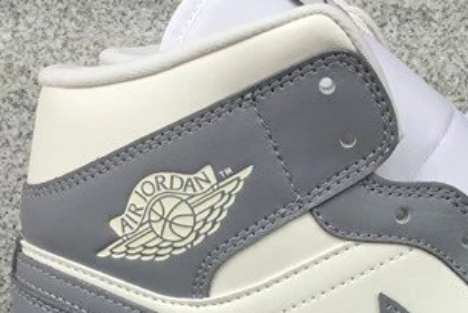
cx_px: 462
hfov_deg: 20.8
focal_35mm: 95
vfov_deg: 13.8
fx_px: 1236
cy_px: 424
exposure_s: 1/170
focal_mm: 3.3
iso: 25
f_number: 2.4
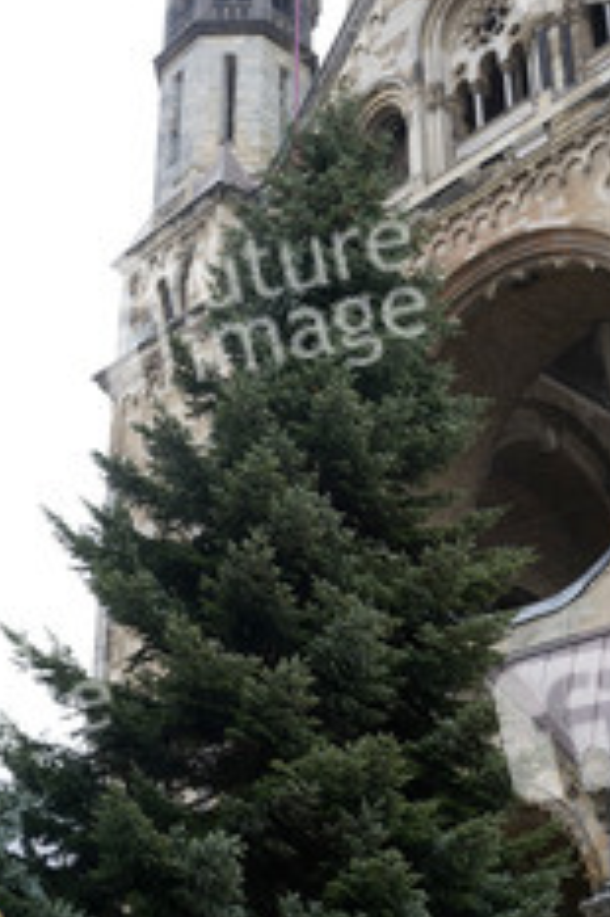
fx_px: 1222
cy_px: 512
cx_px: 338
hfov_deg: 28.0
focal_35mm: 48
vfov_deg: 41.1
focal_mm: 28
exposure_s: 1/80
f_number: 6.3
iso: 640
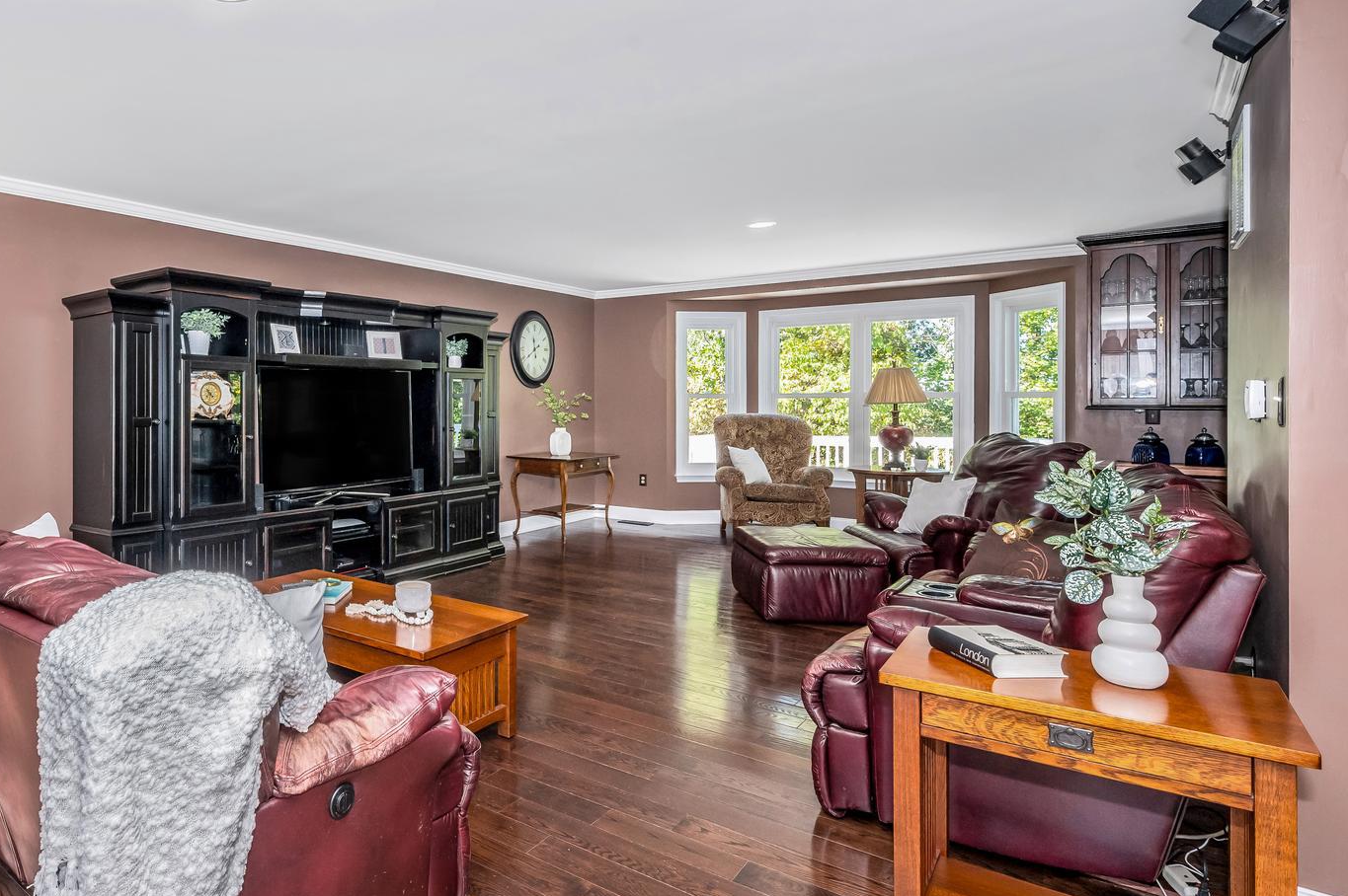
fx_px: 786
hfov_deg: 77.4
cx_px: 402
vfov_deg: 59.3
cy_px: 403
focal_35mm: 21
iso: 500
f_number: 8
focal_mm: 14
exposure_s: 1/60
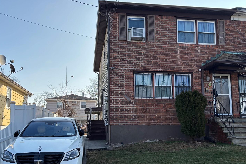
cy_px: 97
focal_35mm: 39
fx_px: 267
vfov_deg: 34.1
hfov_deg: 49.5
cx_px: 134
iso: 50
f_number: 1.6
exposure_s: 1/2288
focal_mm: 5.96
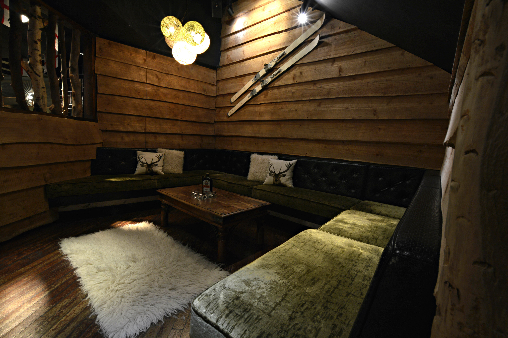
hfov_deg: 100.4
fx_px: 211
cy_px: 169
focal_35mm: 15
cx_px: 254
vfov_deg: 77.2
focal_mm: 10
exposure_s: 8
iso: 100
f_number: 14
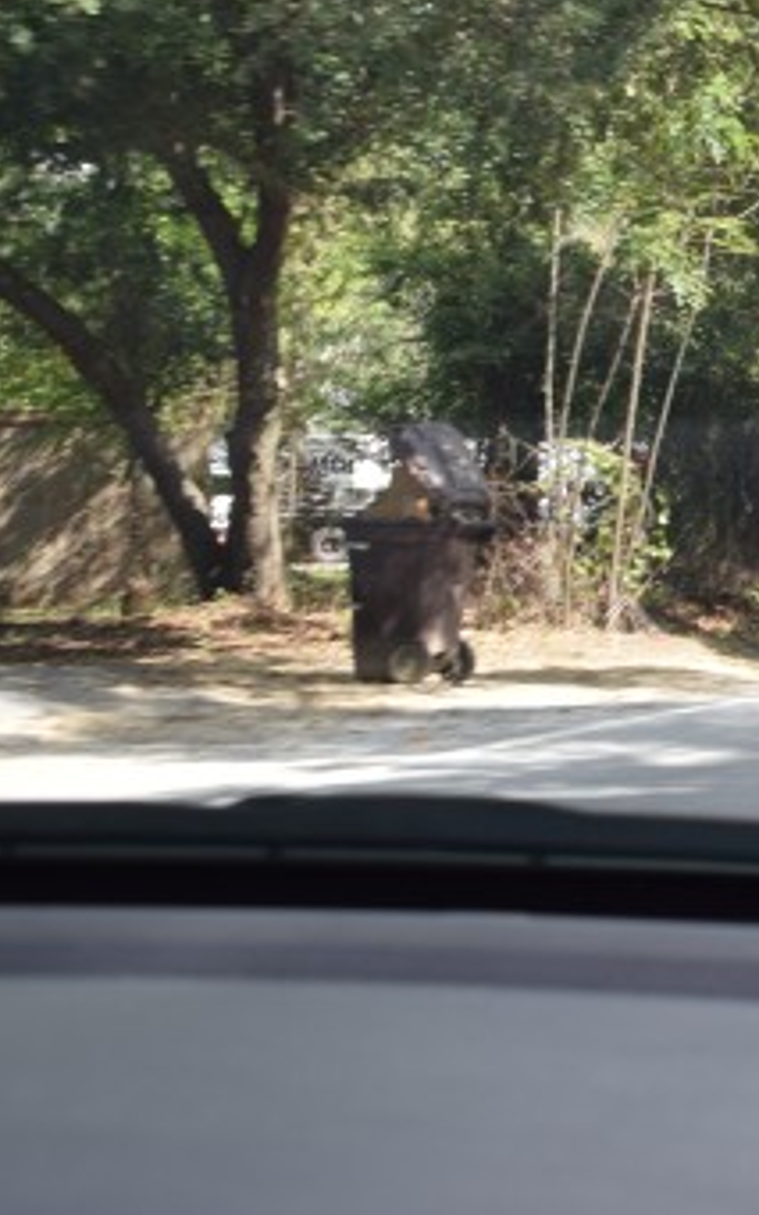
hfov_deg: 11.5
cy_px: 171
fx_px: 3344
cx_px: 1568
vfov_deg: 20.3
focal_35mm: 101
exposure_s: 1/125
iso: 160
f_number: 5.6
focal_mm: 22
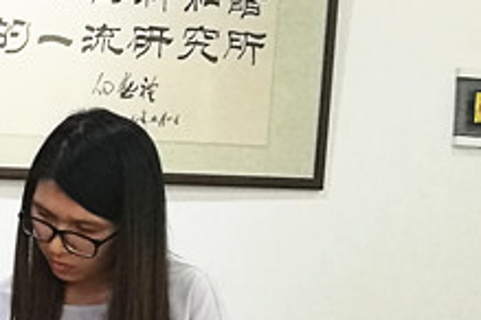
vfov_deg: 11.5
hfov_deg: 15.9
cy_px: 305
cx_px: -246
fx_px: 1576
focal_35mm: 118
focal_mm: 4.5
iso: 400
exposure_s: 1/24
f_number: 2.2
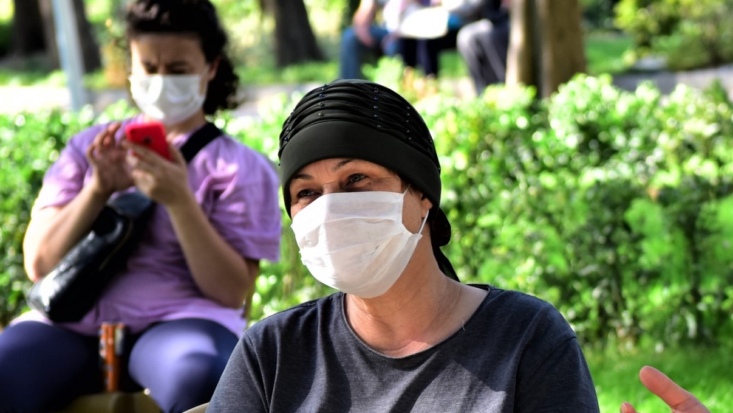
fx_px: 3129
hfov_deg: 13.1
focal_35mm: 161
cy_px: 326
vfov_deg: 7.5
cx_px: 793
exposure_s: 1/160
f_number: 4.5
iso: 200
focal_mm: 70
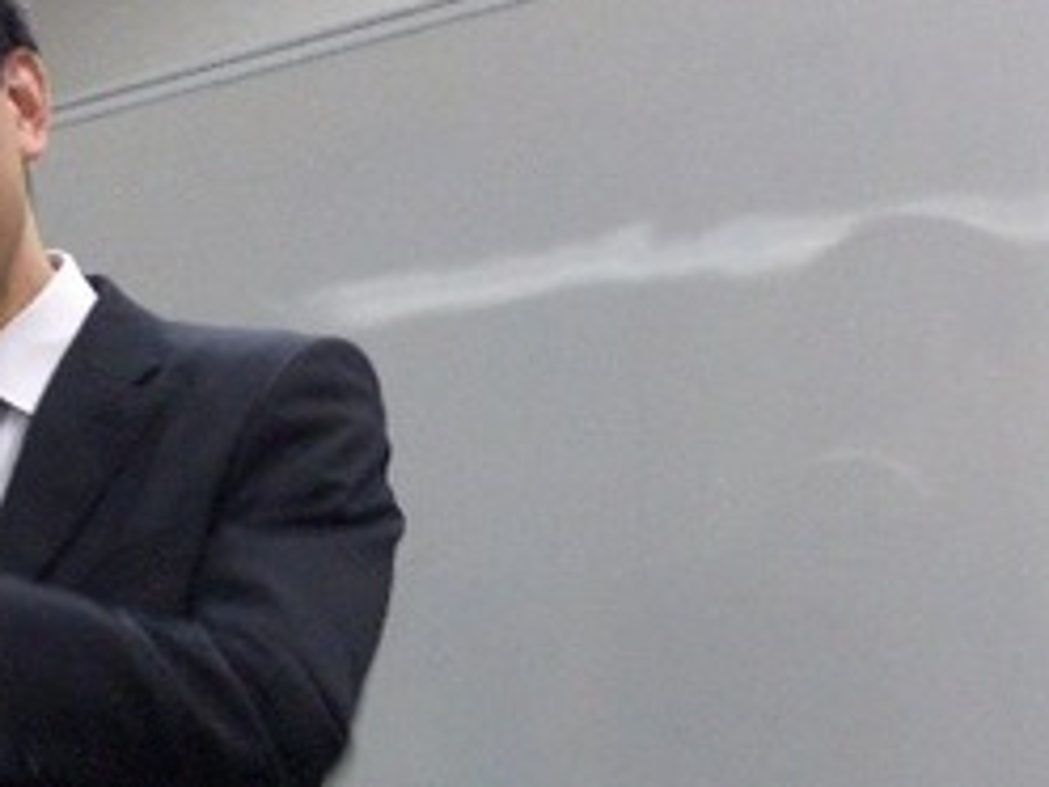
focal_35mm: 161
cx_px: 169
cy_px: 489
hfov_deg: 12.2
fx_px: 4879
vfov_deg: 9.2
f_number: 3.9
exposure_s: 1/40
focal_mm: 12.2
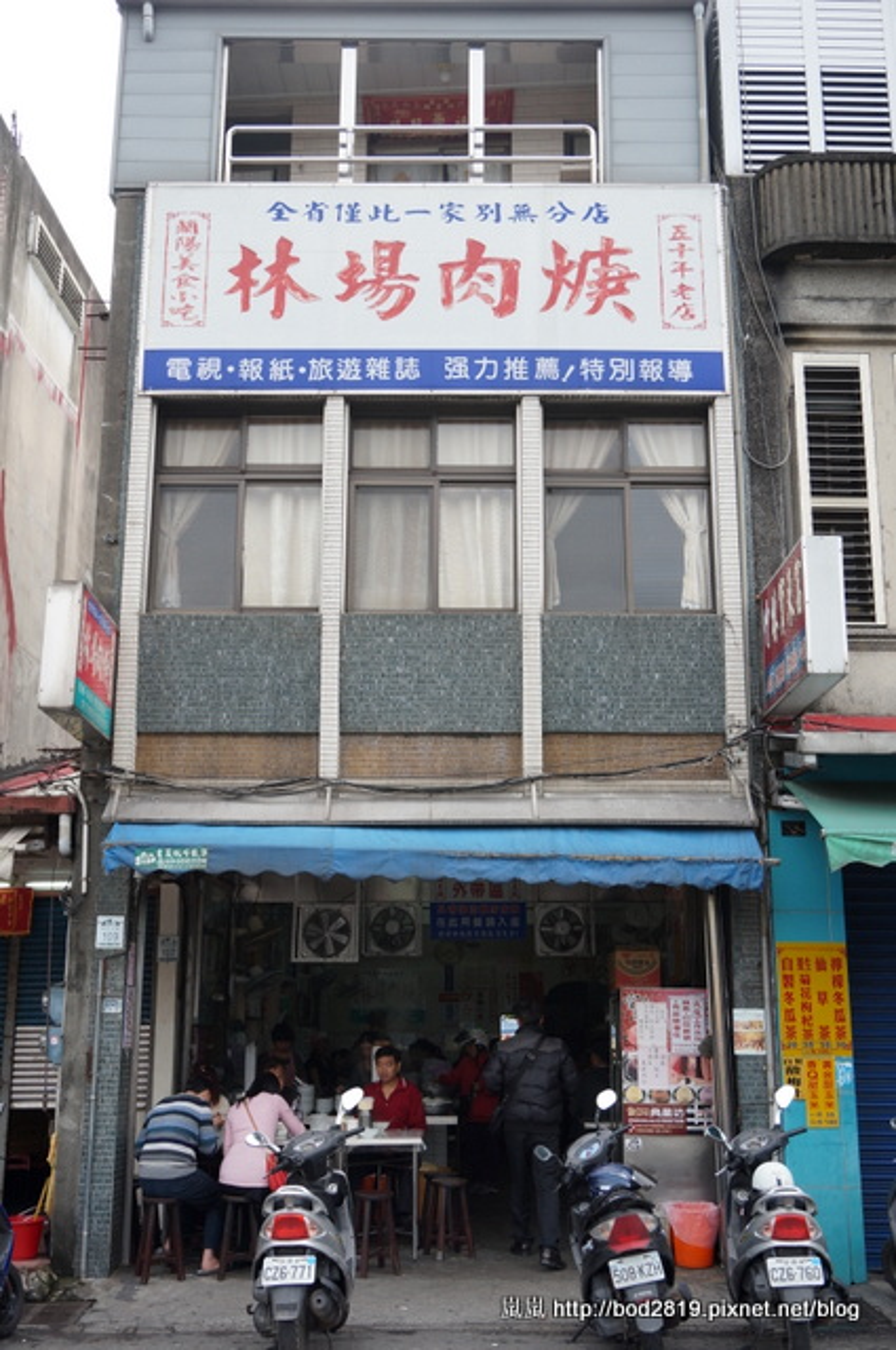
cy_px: 675
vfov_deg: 49.6
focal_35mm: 39
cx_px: 448
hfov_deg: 34.1
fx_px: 1460
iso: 200
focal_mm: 26
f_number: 5.6
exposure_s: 1/160
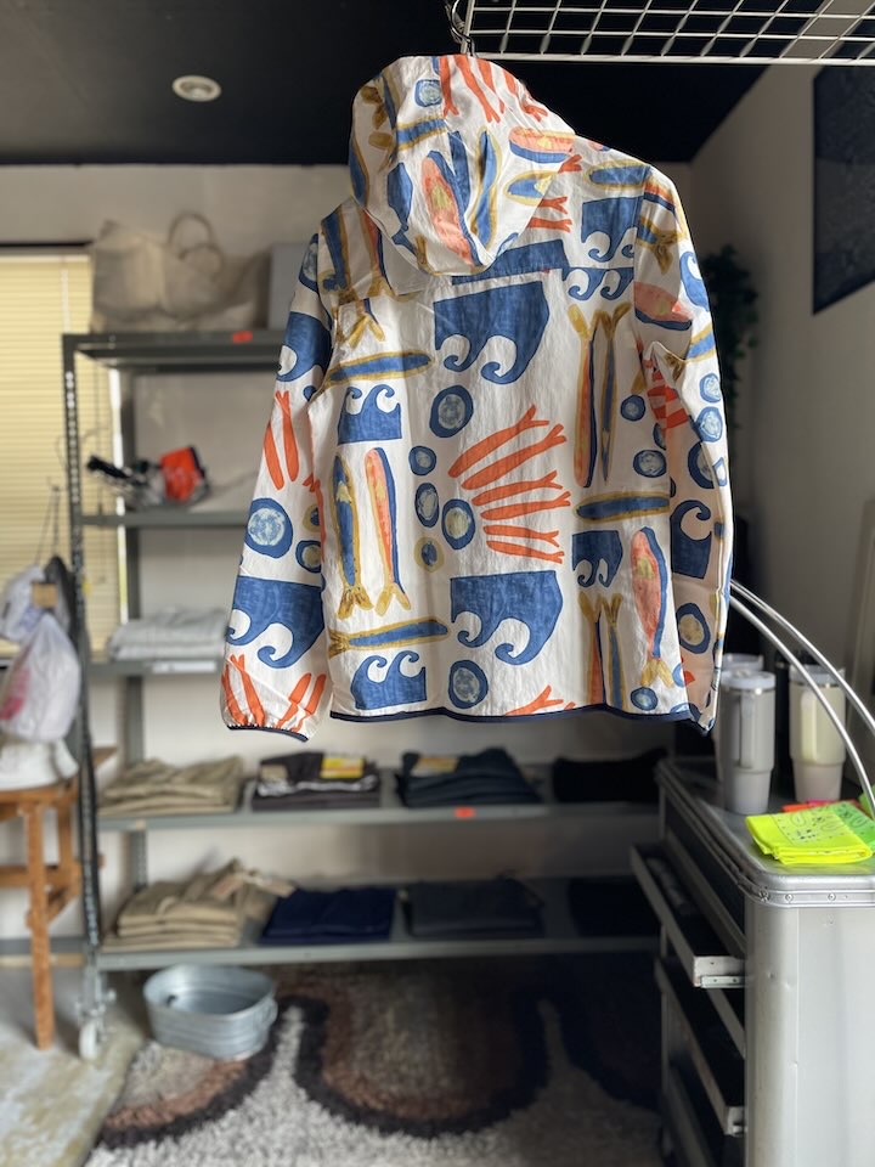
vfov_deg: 67.3
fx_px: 876
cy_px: 584
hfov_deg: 53.1
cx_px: 438
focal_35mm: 26
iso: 100
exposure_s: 1/121
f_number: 1.6
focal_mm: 4.2
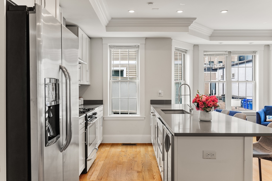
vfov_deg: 43.6
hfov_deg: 61.9
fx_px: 227
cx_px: 136
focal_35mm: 30
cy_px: 90
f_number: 7.1
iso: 320
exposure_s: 1/3
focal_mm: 30
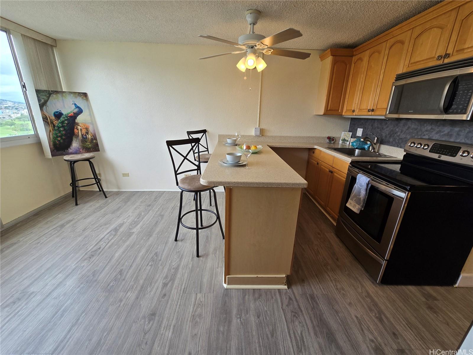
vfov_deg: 89.9
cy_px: 178
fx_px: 178
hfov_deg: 106.2
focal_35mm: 13
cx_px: 236
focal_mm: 2.2
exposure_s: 1/147
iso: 50
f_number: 2.2
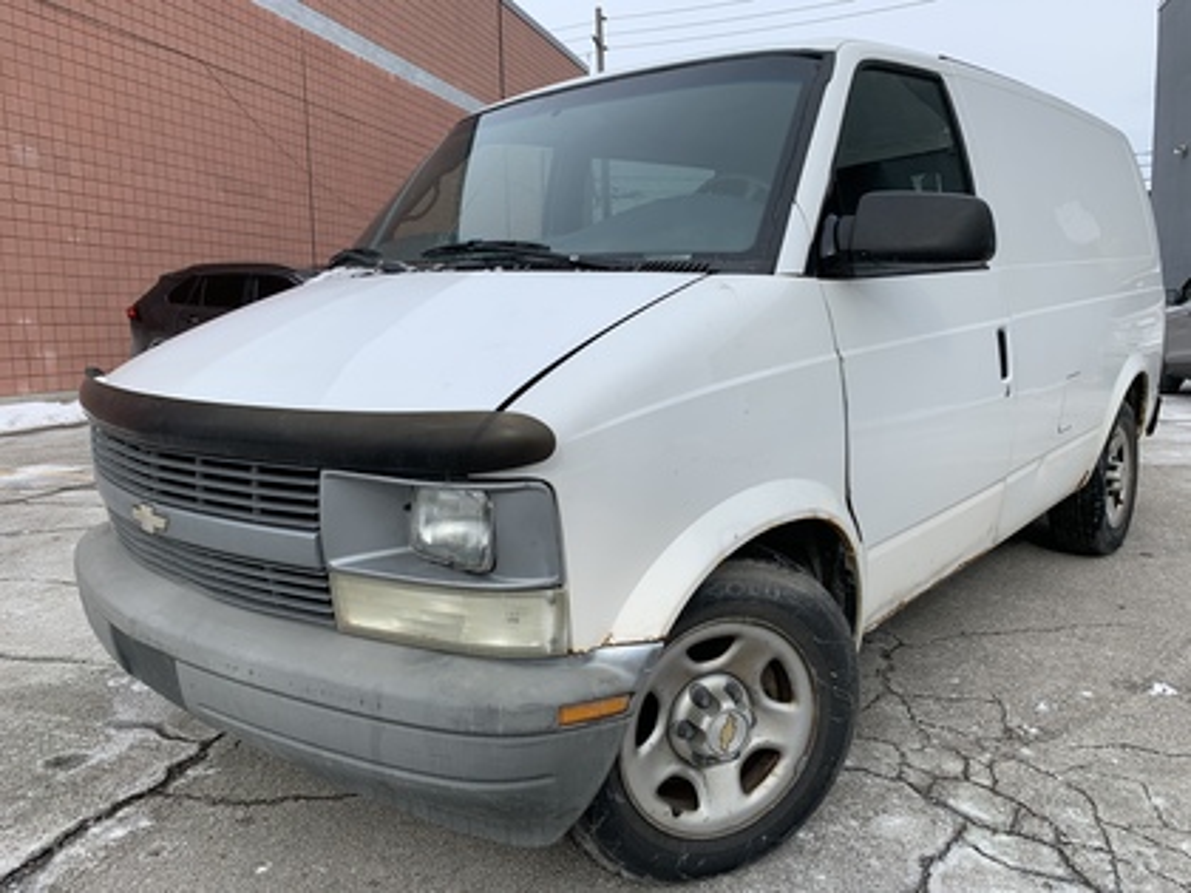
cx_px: 596
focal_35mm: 26
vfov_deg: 53.1
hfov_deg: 67.3
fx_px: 895
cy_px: 446
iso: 25
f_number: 1.8
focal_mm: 4.25
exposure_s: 1/1748
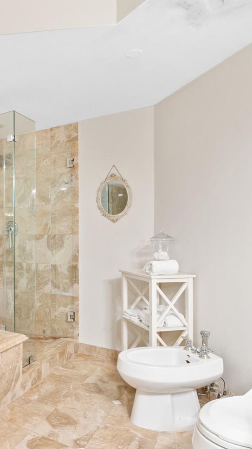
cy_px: 226
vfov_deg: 76.3
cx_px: 3
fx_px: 285
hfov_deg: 41.8
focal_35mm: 24
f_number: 8
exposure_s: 2.5
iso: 200
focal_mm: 10
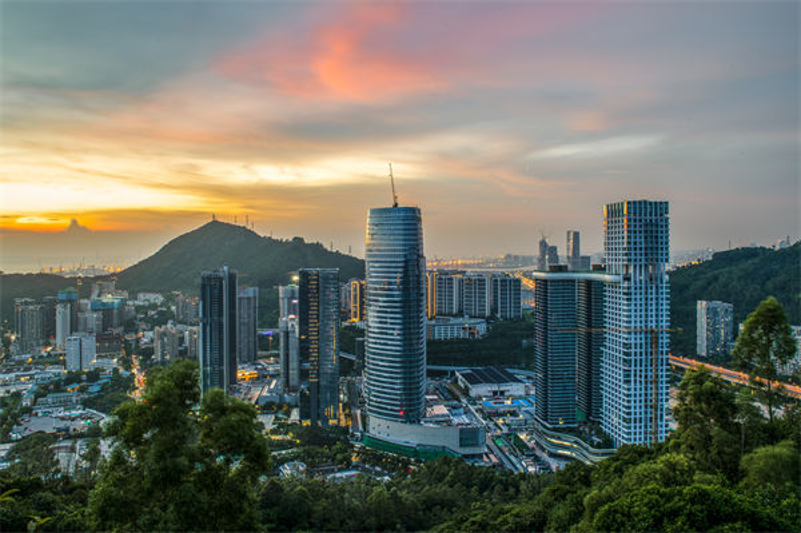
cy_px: 266
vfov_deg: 53.1
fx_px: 534
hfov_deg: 73.8
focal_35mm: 24
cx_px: 400
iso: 100
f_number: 16
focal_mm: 24
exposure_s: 3
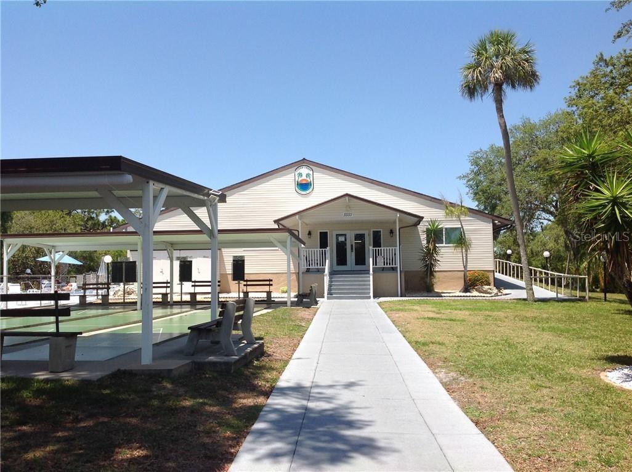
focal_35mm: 35
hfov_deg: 52.7
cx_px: 316
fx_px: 638
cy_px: 236
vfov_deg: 40.6
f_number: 2.4
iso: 50
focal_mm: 4.28
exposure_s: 1/1681
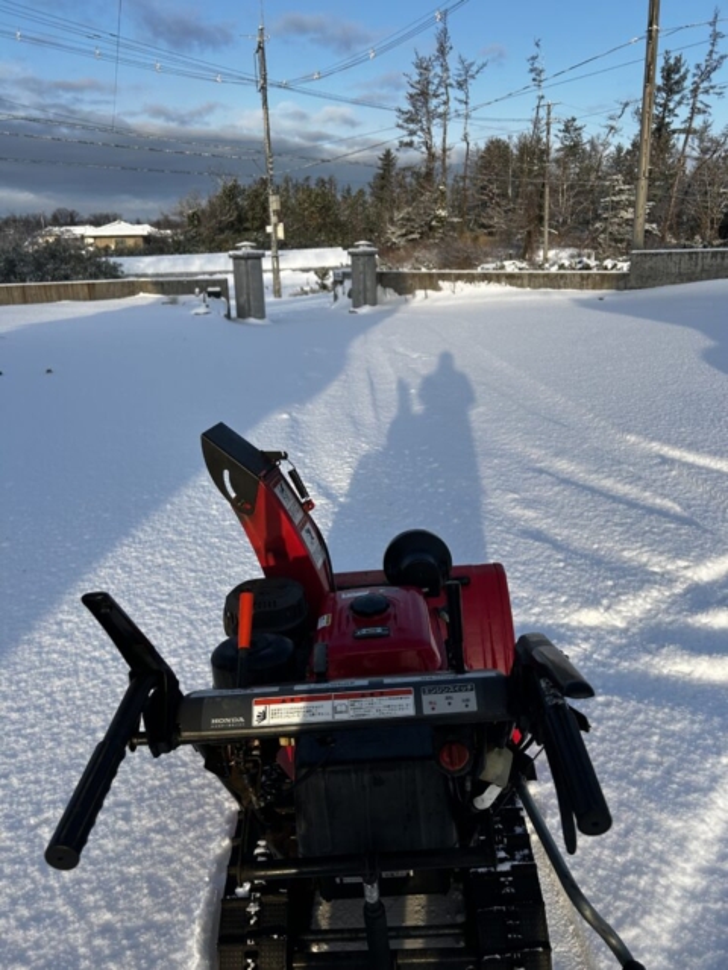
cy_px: 485
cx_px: 364
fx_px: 729
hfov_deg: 53.1
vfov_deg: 67.3
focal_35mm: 26
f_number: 1.5
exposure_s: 1/2008
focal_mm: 5.7
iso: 50
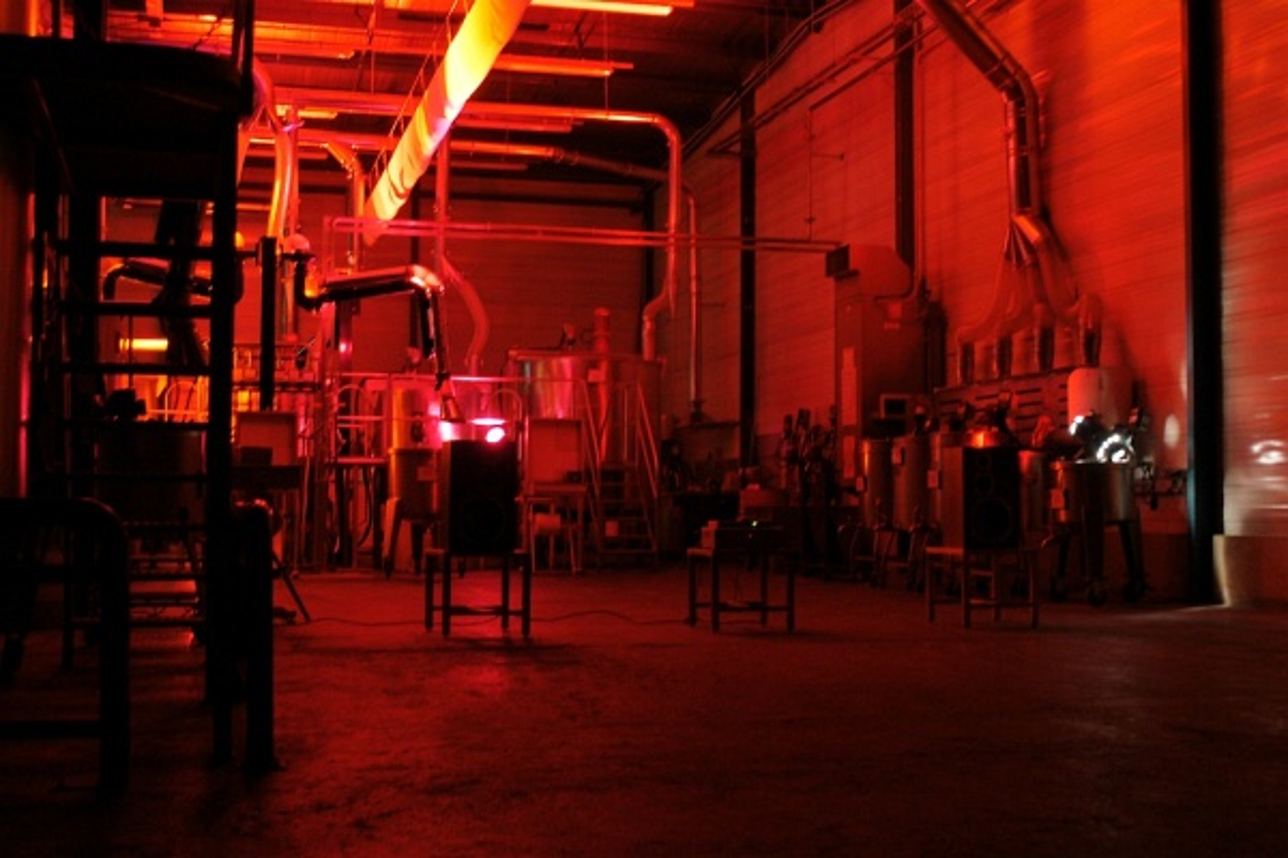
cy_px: 429
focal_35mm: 45
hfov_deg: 43.6
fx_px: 1610
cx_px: 644
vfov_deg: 29.9
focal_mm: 30
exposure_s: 1/1.25
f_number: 5
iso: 1600
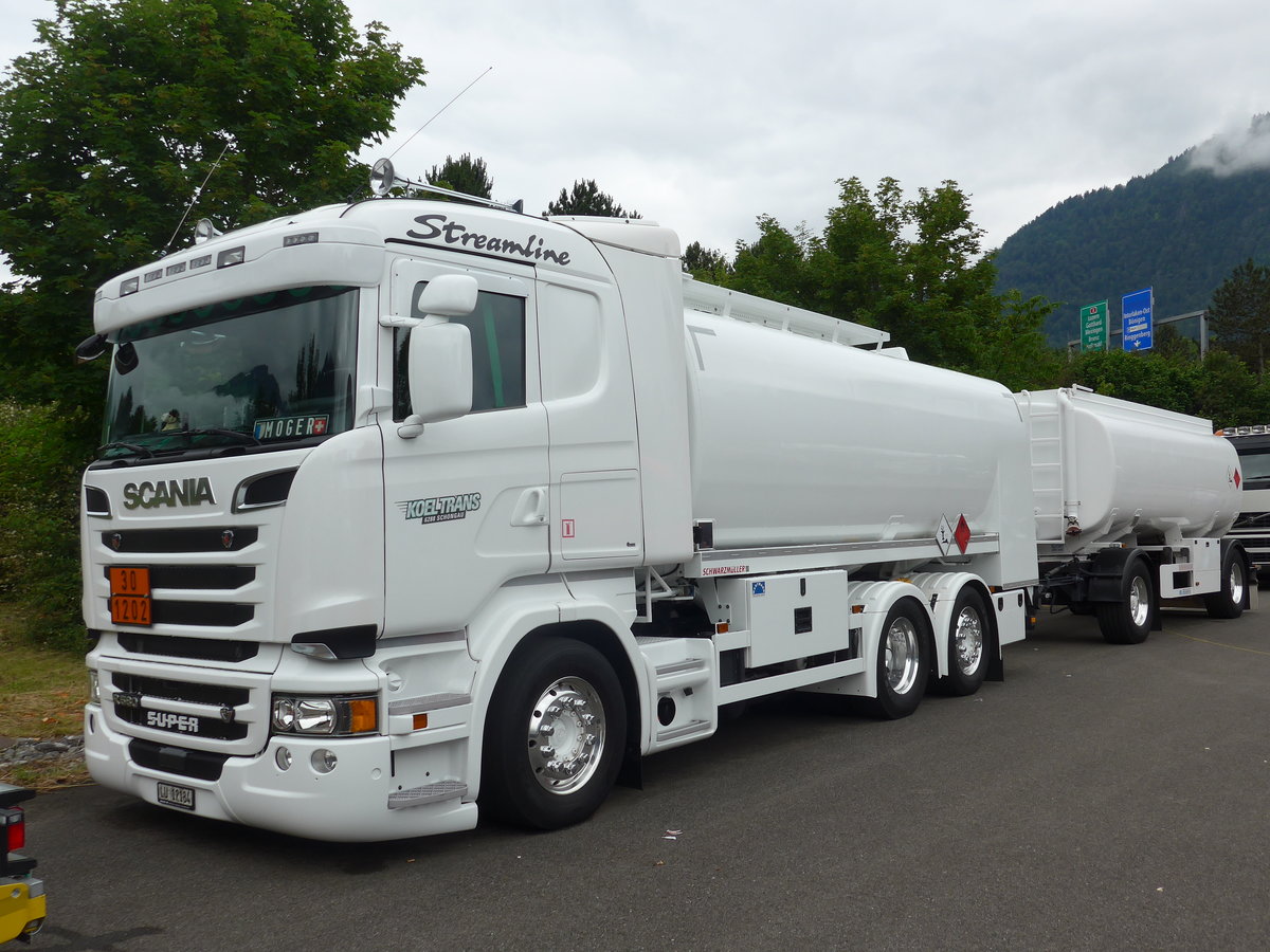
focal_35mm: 31
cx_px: 635
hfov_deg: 58.4
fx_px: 1137
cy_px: 476
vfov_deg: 45.4
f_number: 2.8
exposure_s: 1/800
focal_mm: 6.5
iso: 80
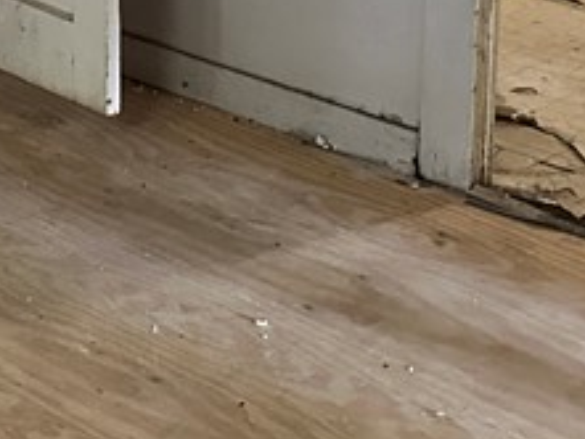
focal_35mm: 111
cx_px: -151
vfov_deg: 12.6
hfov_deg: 16.8
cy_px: -227
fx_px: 1877
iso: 1000
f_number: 1.78
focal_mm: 6.86
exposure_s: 1/39
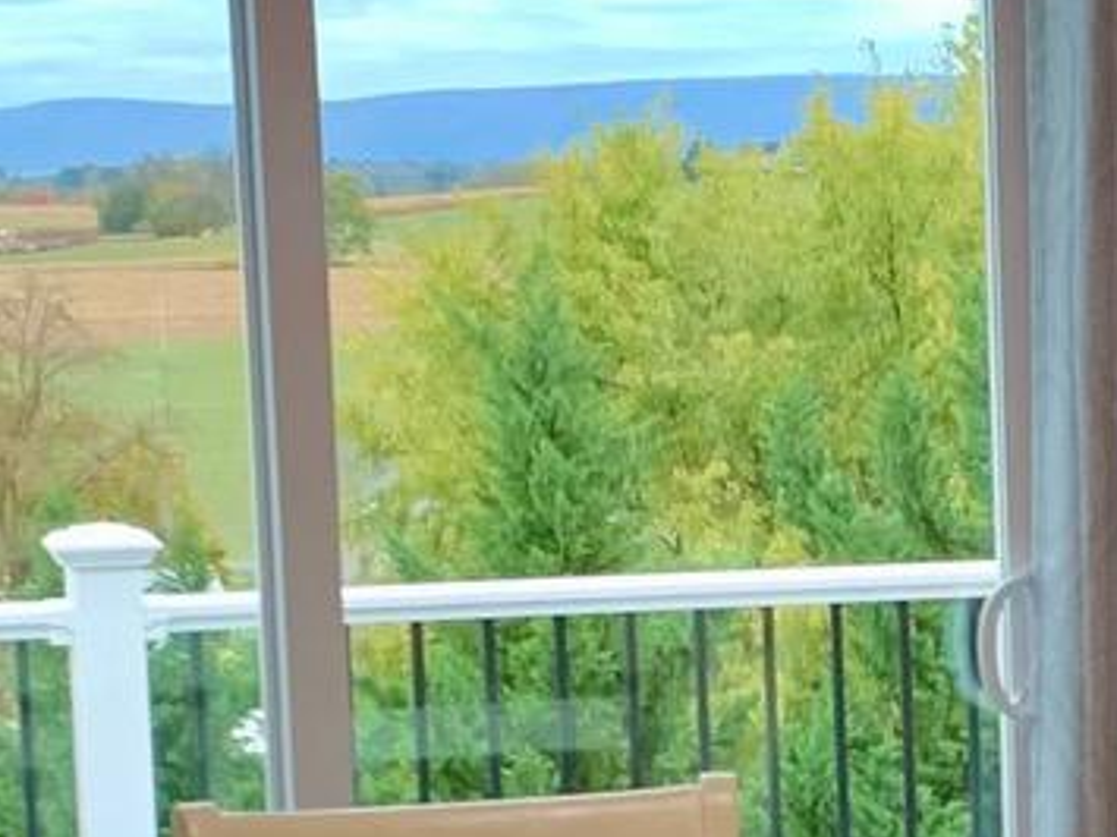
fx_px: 4839
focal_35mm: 150
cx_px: 1255
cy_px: 677
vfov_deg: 9.9
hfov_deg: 12.9
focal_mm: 4.25
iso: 100
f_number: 1.8
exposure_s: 1/60
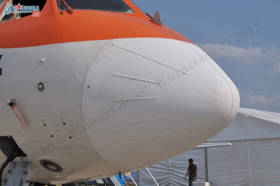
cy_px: 93
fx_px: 466
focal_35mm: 60
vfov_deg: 22.6
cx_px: 140
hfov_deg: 33.4
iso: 200
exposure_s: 1/1250
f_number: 8
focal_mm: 40
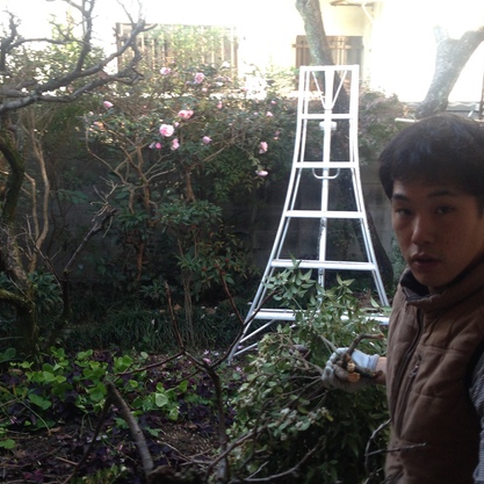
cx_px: 240
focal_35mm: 49
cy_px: 272
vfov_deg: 34.6
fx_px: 775
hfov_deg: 34.7
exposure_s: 1/120
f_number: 2.4
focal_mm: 4.12
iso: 80
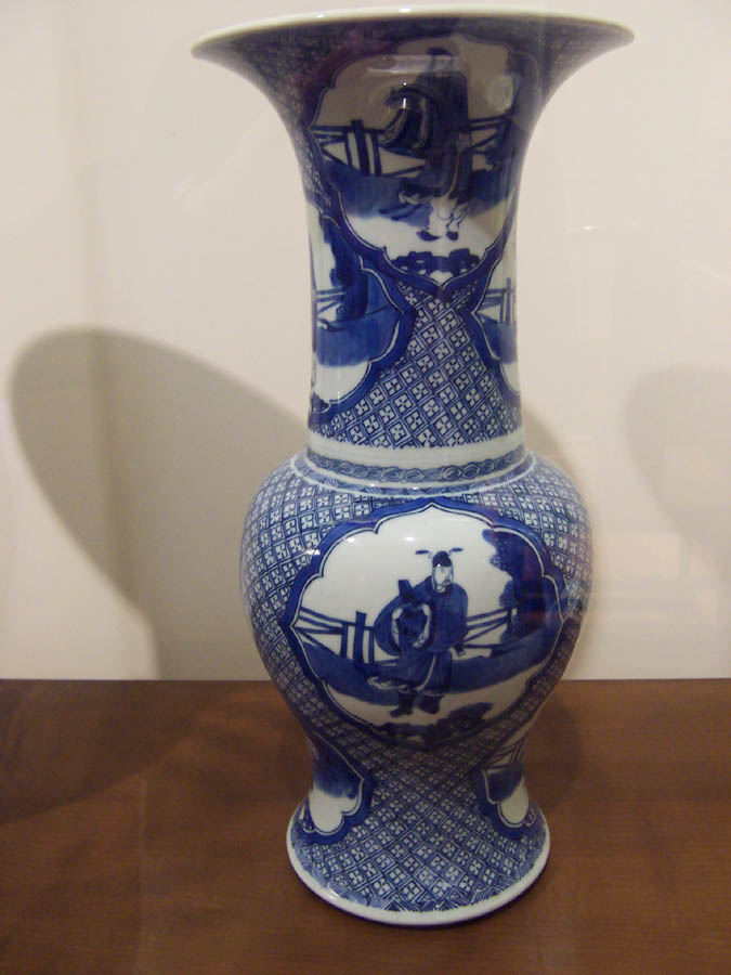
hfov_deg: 39.7
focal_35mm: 36
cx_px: 366
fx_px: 1014
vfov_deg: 51.4
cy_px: 488
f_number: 2.8
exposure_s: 1/10
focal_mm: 5.6
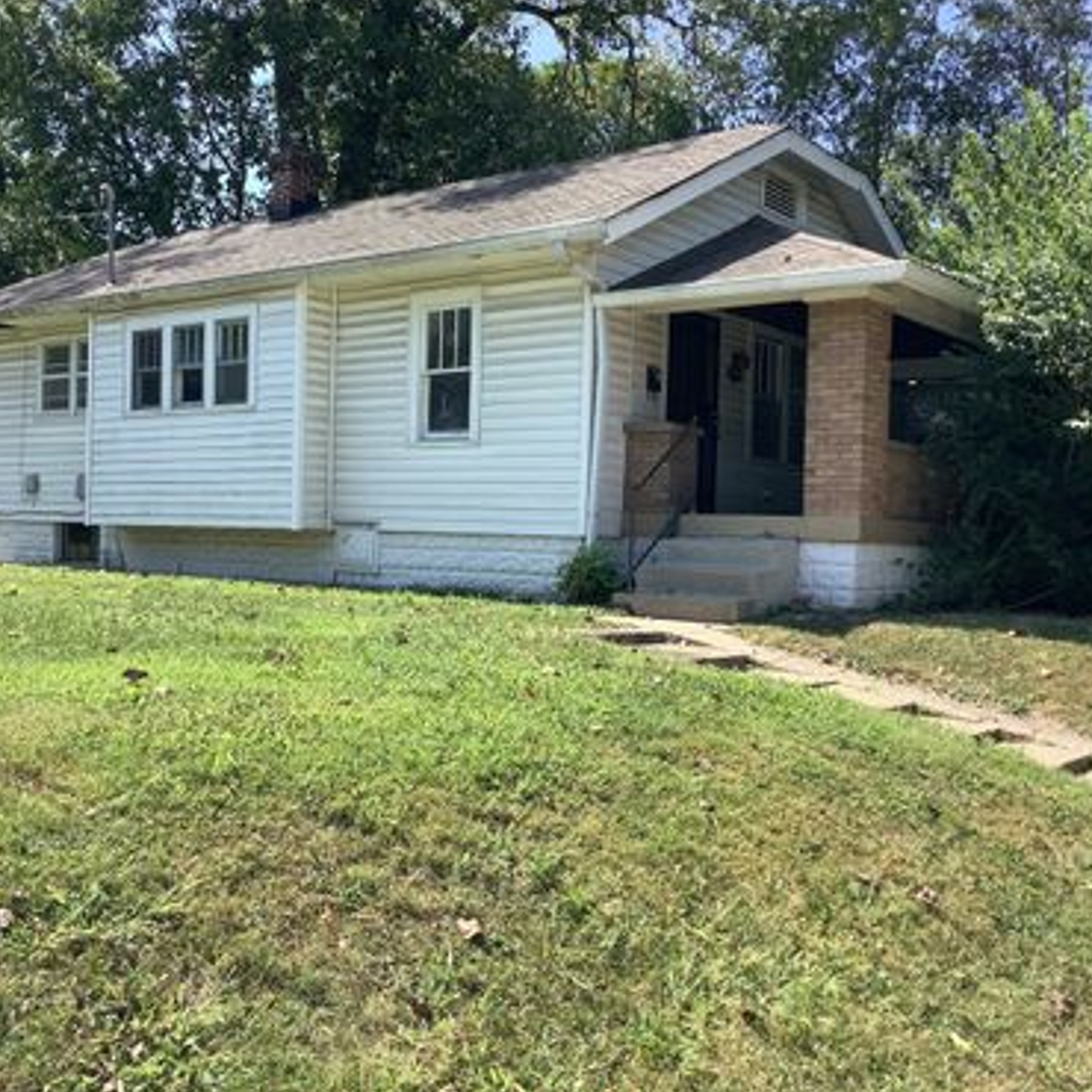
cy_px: 545
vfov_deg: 44.9
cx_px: 534
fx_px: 1321
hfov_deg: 44.9
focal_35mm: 37
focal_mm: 3.3
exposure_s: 1/554
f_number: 2.4
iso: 25
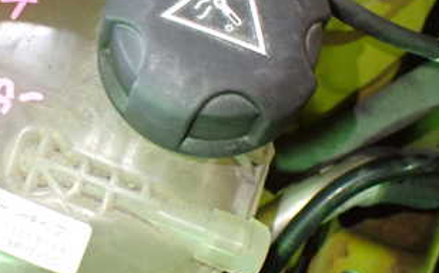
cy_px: 87
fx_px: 741
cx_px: 54
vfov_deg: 20.8
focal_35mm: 62
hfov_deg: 31.6
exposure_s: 1/50
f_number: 2.3
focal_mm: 5.4
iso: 800
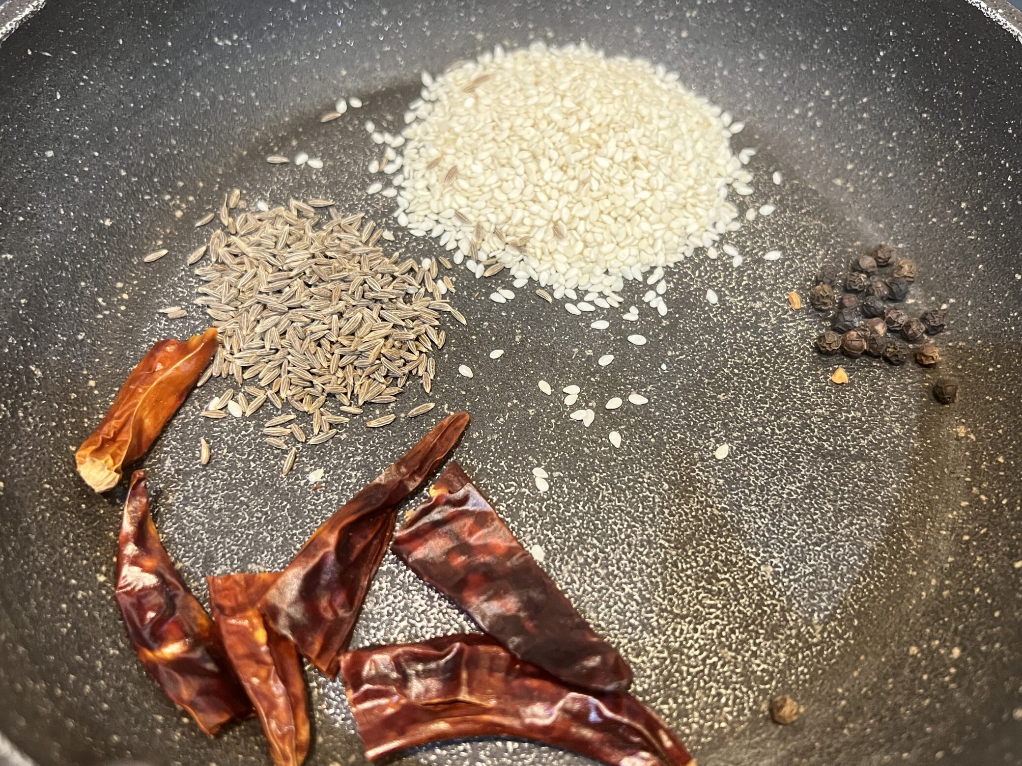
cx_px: 511
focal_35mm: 32
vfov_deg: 44.2
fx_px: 945
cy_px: 399
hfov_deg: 56.8
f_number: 1.5
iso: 250
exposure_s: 1/50
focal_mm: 5.7
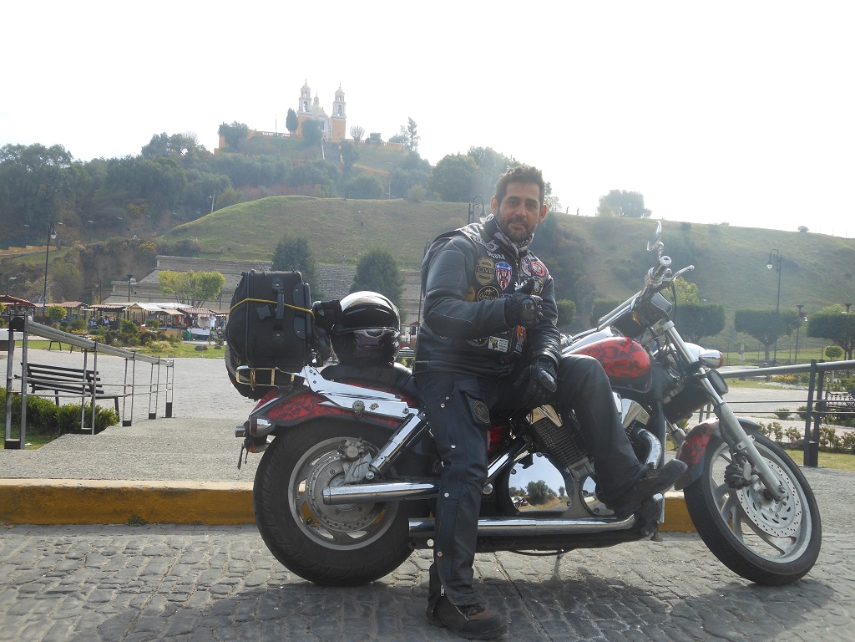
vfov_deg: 37.7
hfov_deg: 49.0
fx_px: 939
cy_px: 321
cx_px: 428
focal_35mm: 38
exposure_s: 1/500
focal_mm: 6.8
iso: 80
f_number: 3.6
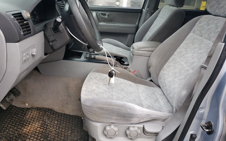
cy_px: 60
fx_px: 172
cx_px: 112
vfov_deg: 44.4
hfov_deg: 66.5
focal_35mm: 28
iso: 50
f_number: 1.5
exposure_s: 1/556
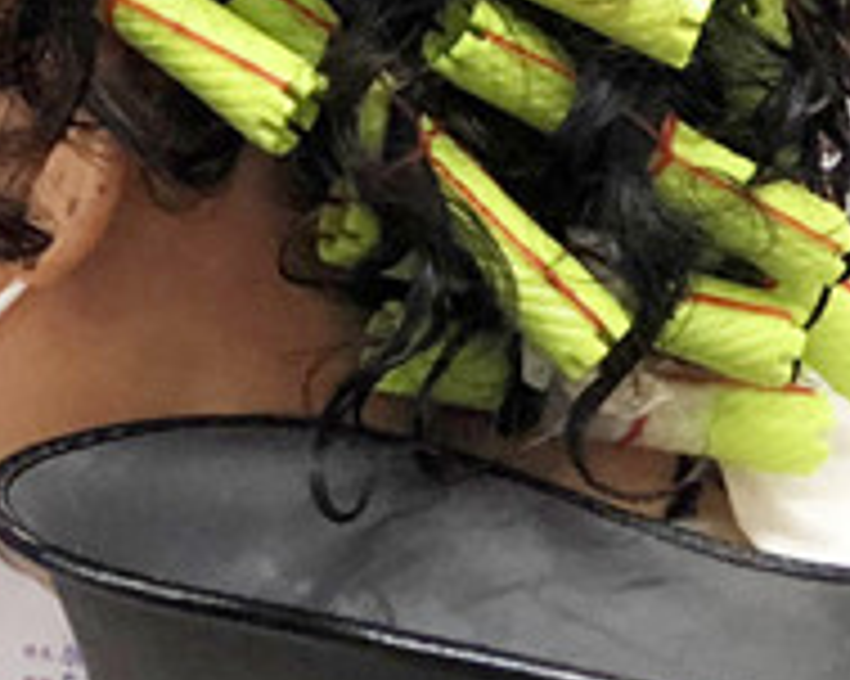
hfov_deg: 7.3
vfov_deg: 5.7
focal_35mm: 265
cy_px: -511
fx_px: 6663
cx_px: 441
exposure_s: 1/33
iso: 200
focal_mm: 6.6
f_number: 2.8
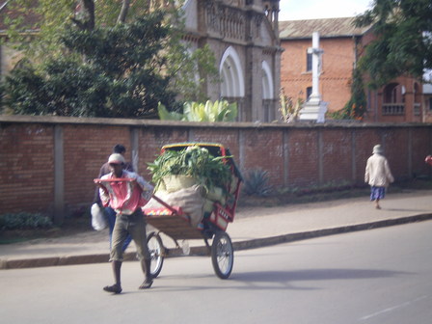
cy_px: 162
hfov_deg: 17.3
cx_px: 216
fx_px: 1423
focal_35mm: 114
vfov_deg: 13.0
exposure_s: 1/60
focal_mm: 18.9
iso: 64
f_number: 5.9
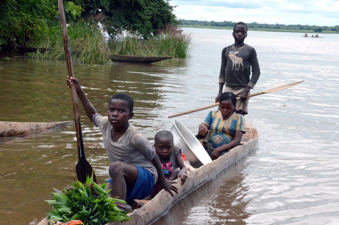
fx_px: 874
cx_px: 170
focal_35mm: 93
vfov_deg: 14.6
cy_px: 112
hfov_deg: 22.0
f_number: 27
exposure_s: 1/250
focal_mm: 62
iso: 2200
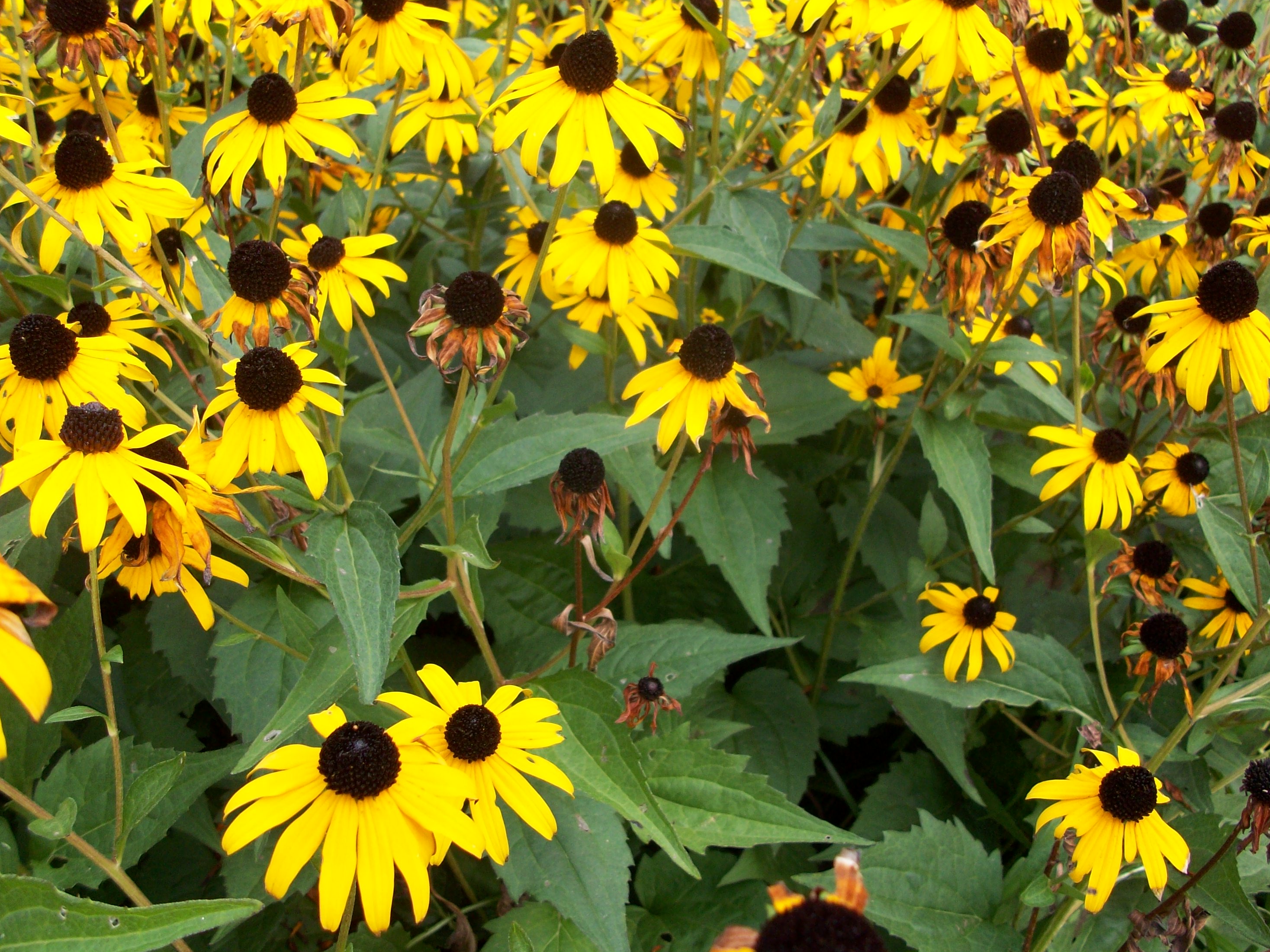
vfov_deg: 37.7
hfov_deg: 49.0
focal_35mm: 38
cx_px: 633
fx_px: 1394
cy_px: 426
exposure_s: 1/83.3
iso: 64
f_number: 2.8
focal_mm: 5.7
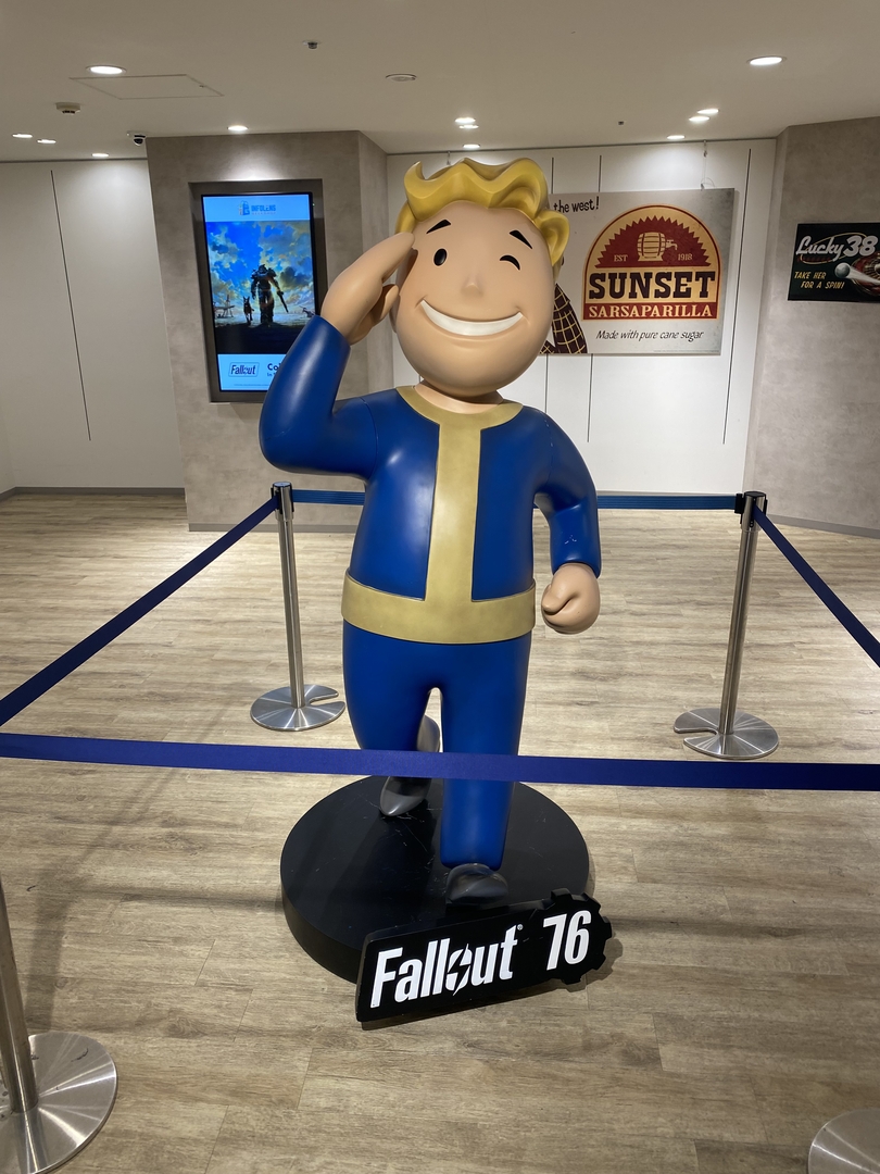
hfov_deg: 53.1
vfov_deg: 67.3
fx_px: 881
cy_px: 587
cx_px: 440
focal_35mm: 26
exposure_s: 1/122
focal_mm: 4.25
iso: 64
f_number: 1.8
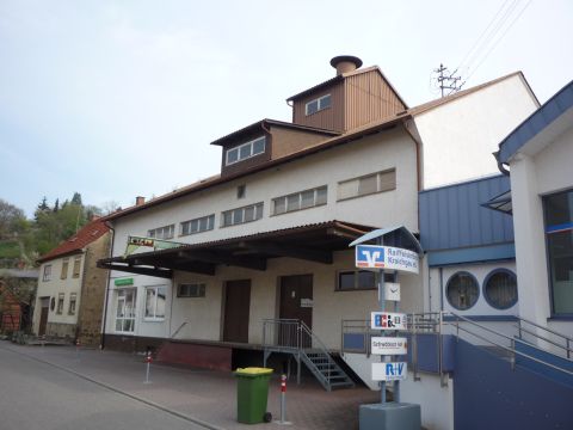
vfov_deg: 44.2
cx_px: 286
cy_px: 215
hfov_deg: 56.8
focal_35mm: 32
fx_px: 530
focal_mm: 5.2
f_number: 4
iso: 100
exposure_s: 1/400
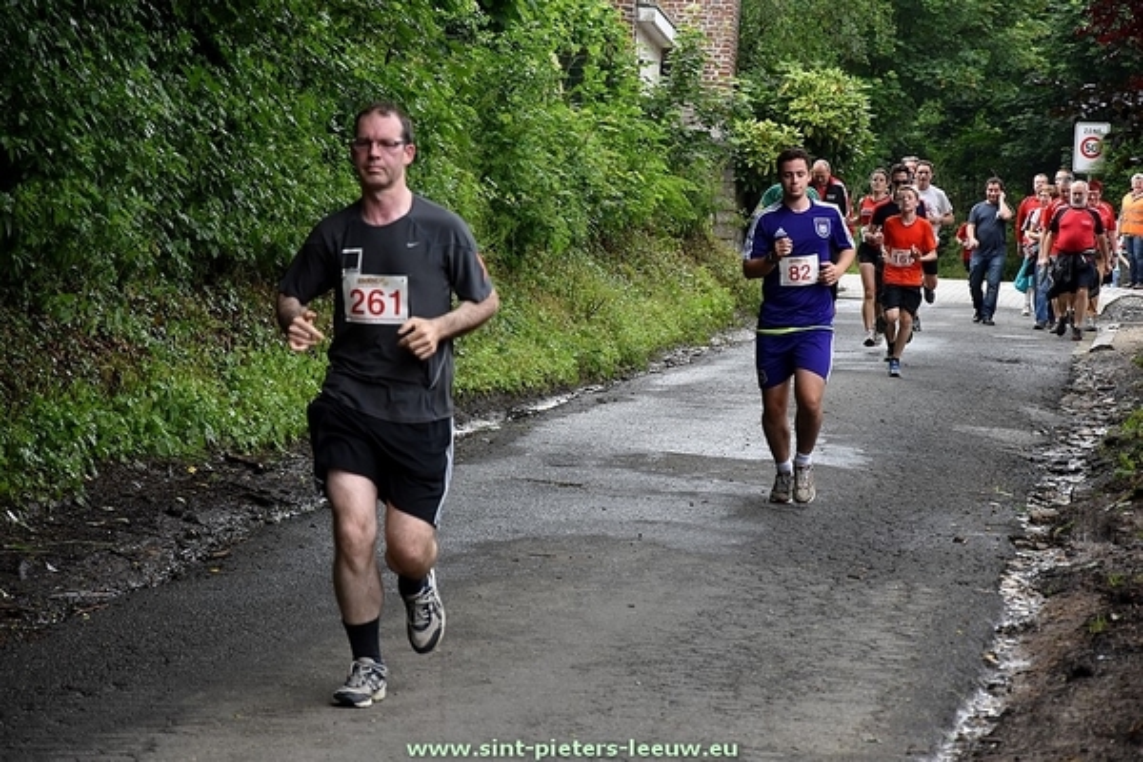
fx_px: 5000
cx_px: 572
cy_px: 381
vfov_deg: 8.7
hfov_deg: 13.0
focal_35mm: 158
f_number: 5.6
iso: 800
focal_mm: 105
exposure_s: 1/500
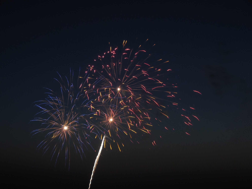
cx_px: 126
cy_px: 94
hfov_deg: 25.0
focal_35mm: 78
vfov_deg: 18.9
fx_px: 568
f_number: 9
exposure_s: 4
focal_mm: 14.1
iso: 125
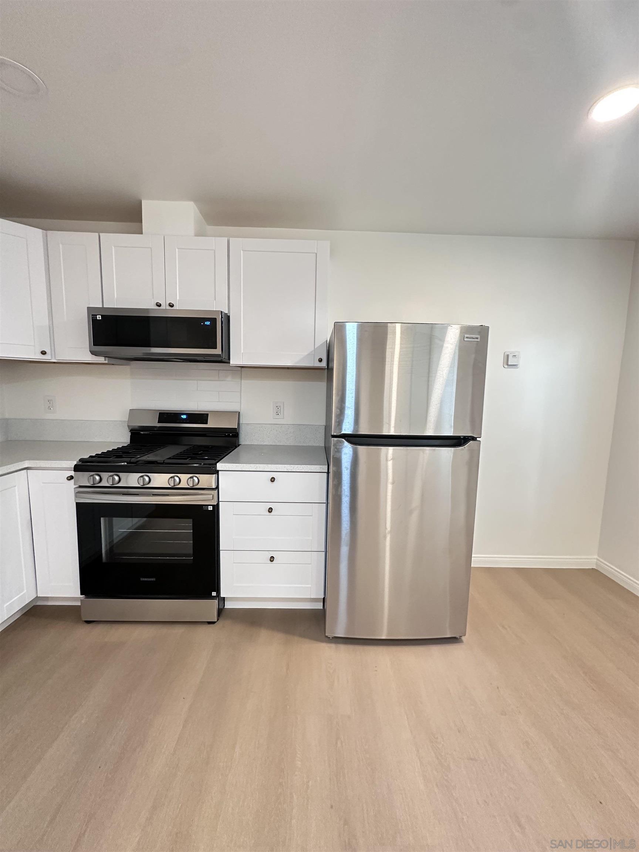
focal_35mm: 14
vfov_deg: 102.1
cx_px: 320
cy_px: 426
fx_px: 345
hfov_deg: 85.7
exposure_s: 1/60
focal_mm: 2.22
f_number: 2.2
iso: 500
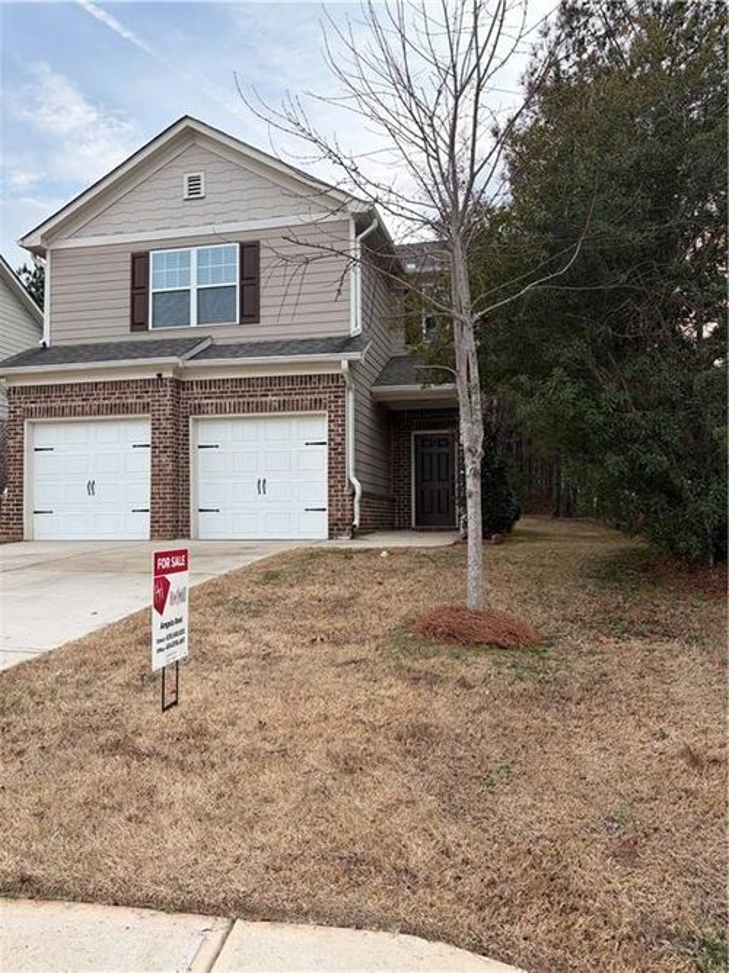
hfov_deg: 53.0
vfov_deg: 67.3
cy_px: 486
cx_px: 364
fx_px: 730
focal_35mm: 26
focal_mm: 5.96
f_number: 1.6
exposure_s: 1/1032
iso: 64
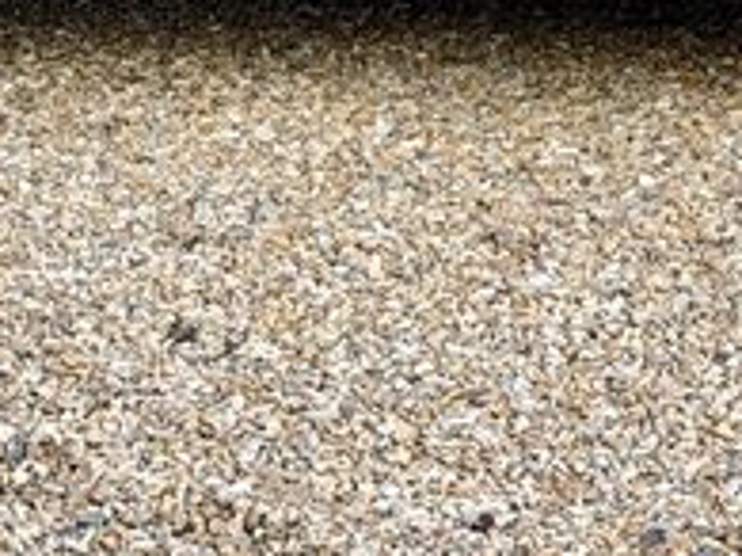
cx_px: 742
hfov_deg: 10.0
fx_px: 4220
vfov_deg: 7.3
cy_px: -506
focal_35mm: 197
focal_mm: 6.76
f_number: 1.78
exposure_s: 1/253
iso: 64
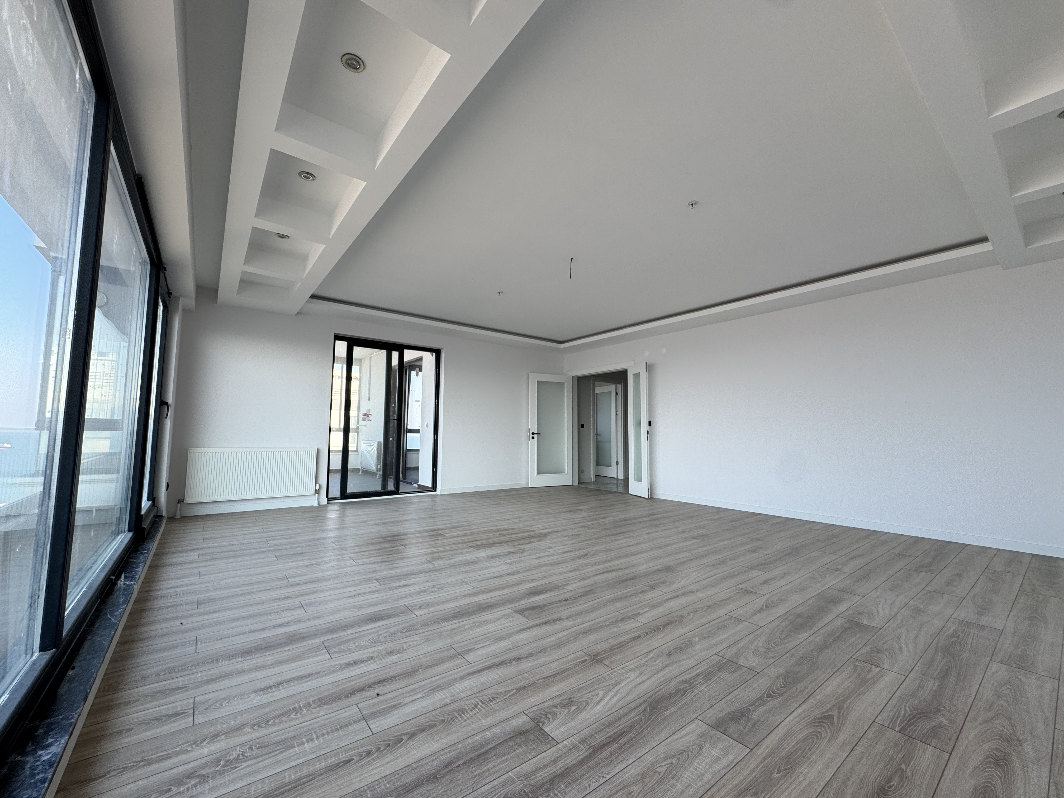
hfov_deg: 102.1
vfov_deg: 85.7
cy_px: 399
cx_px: 532
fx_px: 430
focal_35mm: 14
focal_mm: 2.22
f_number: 2.2
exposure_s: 1/164
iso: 40
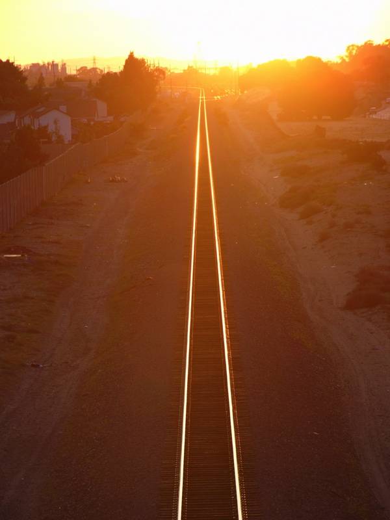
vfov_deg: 9.6
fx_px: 3110
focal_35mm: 207
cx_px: 195
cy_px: 260
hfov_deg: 7.2
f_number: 2.8
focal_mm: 34.4
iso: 50
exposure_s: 1/100
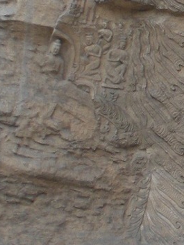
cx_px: 356
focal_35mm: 190
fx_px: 1346
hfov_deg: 7.5
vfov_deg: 10.4
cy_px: 103
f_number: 3.5
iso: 64
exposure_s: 1/125
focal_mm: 6.3
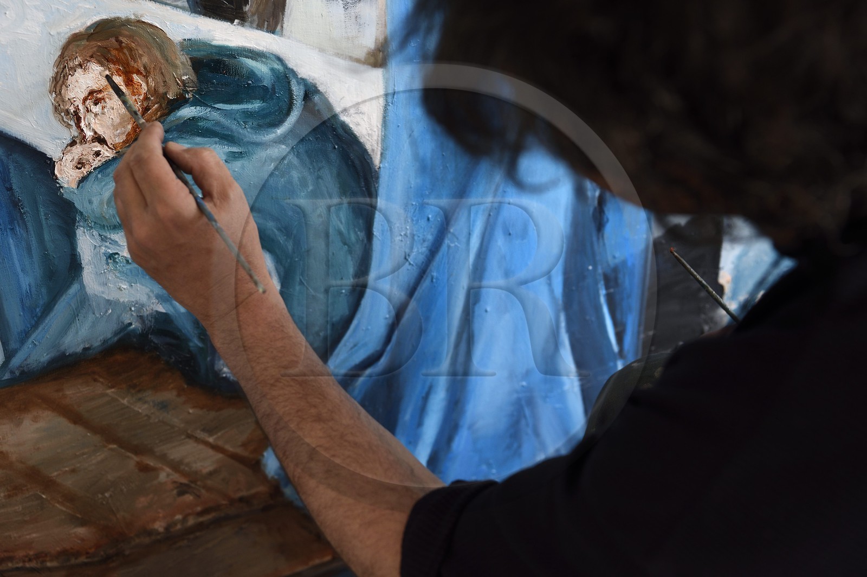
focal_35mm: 52
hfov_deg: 38.2
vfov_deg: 25.9
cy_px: 288
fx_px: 1251
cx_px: 434
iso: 800
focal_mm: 52
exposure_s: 1/40
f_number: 5
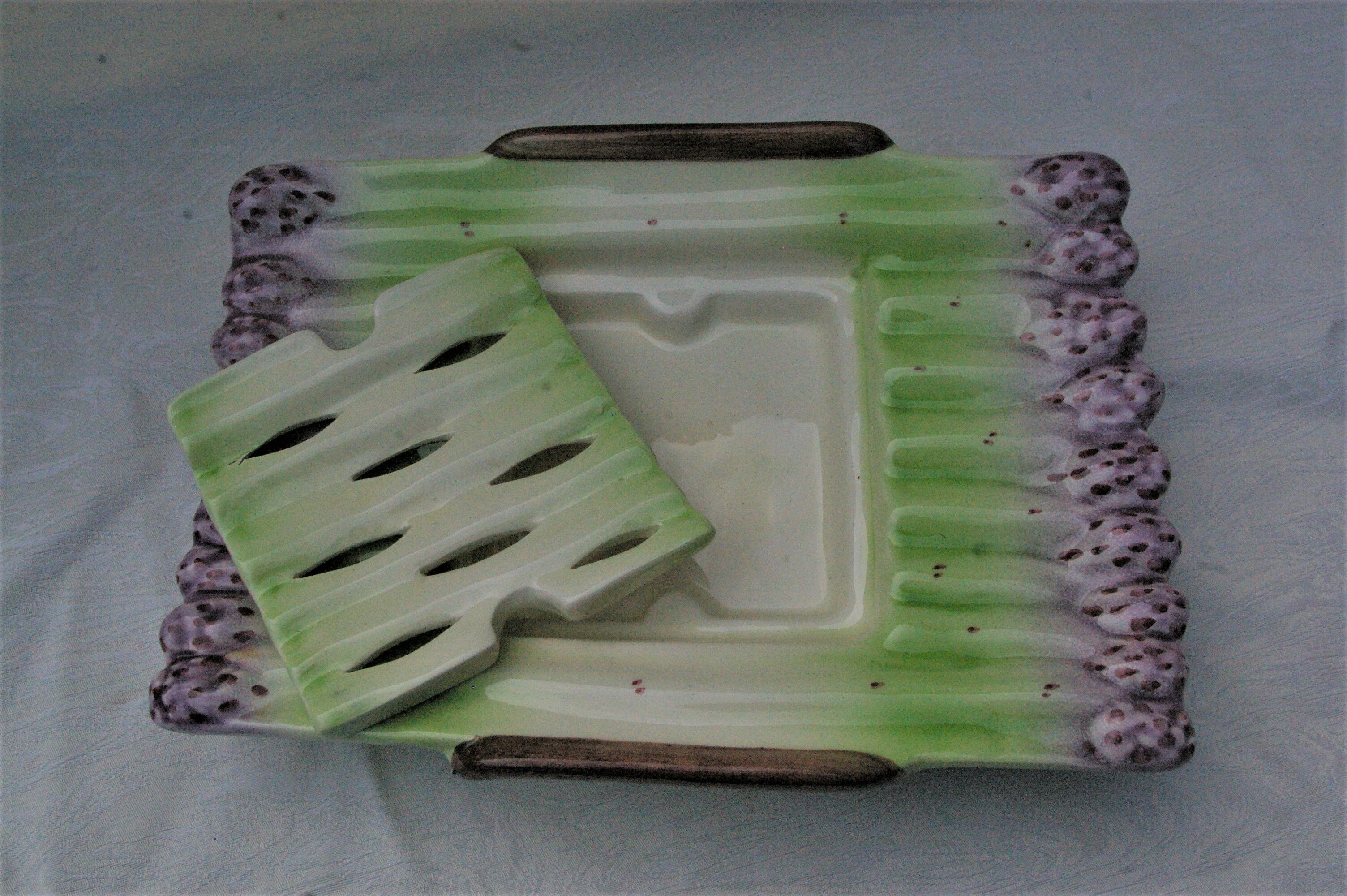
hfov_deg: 49.6
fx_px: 1458
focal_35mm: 39
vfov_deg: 34.1
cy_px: 448
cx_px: 674
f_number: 13
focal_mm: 26
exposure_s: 1/1000
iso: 1600
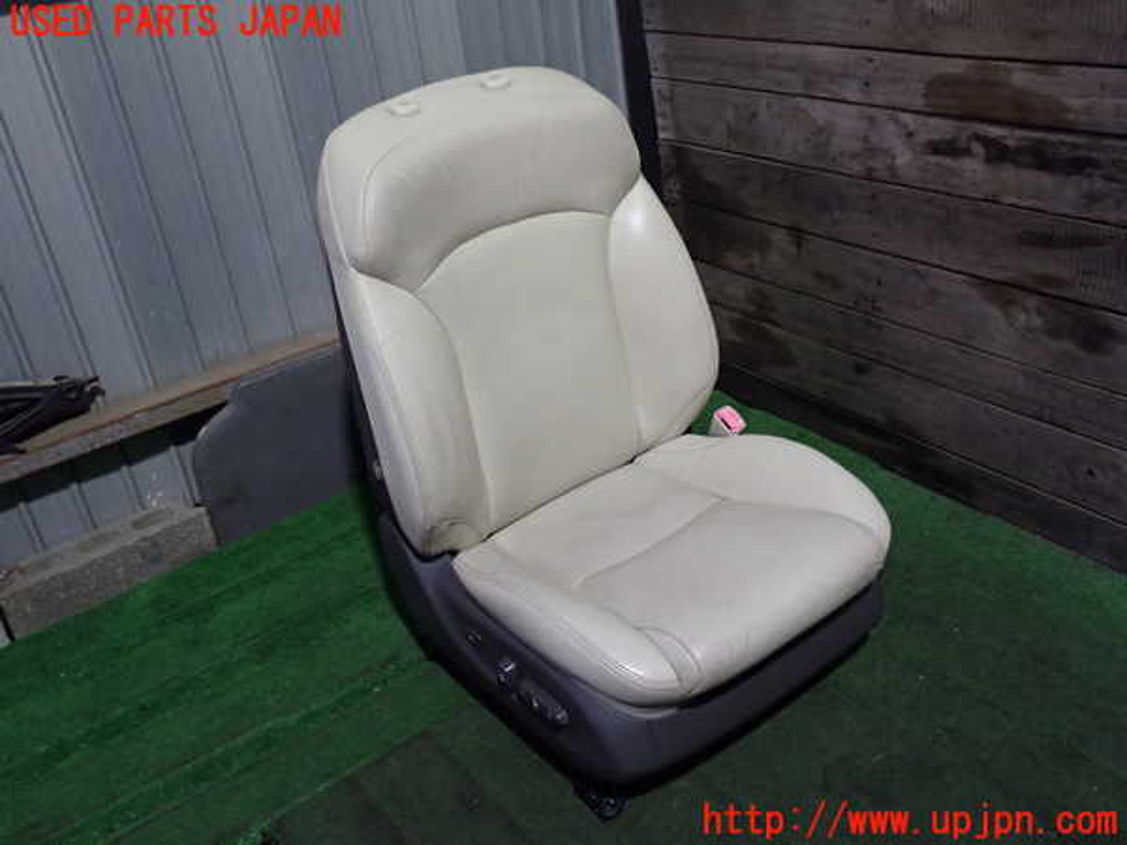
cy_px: 422
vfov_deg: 39.7
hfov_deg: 51.4
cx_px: 564
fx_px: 1172
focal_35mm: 36
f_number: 2.5
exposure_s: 1/40
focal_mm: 6.37
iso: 500
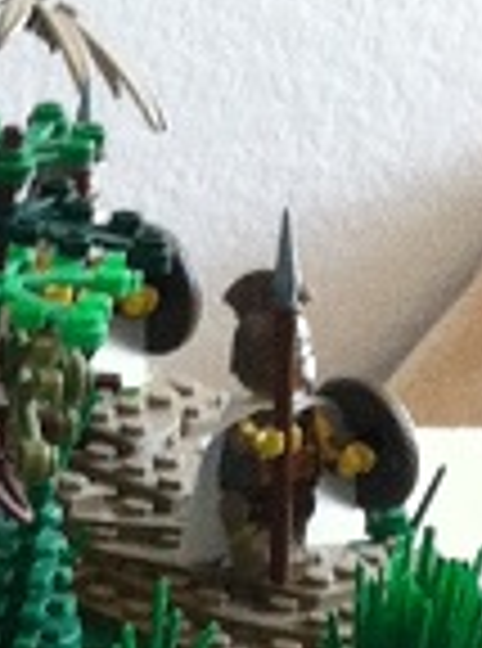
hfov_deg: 5.2
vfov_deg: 7.6
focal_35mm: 261
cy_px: 569
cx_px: -1171
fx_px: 4875
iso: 125
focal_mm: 3.85
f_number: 2.8
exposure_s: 1/17
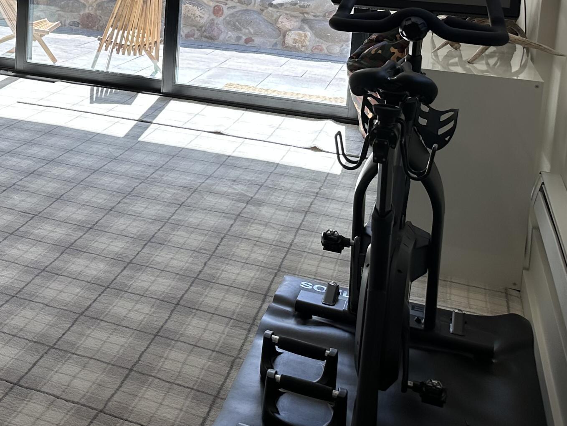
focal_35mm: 53
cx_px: -35
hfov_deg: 32.4
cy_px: -5
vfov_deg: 26.0
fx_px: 868
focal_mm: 6.86
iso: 80
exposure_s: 1/503
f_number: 1.78
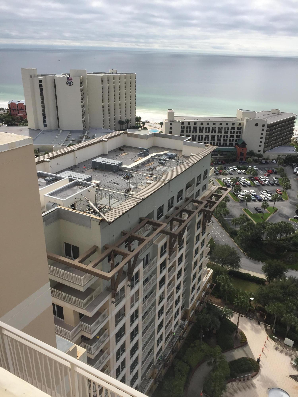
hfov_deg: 48.2
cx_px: 149
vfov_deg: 61.7
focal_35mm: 29
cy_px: 198
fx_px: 333
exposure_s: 1/2475
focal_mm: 4.15
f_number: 2.2
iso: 32
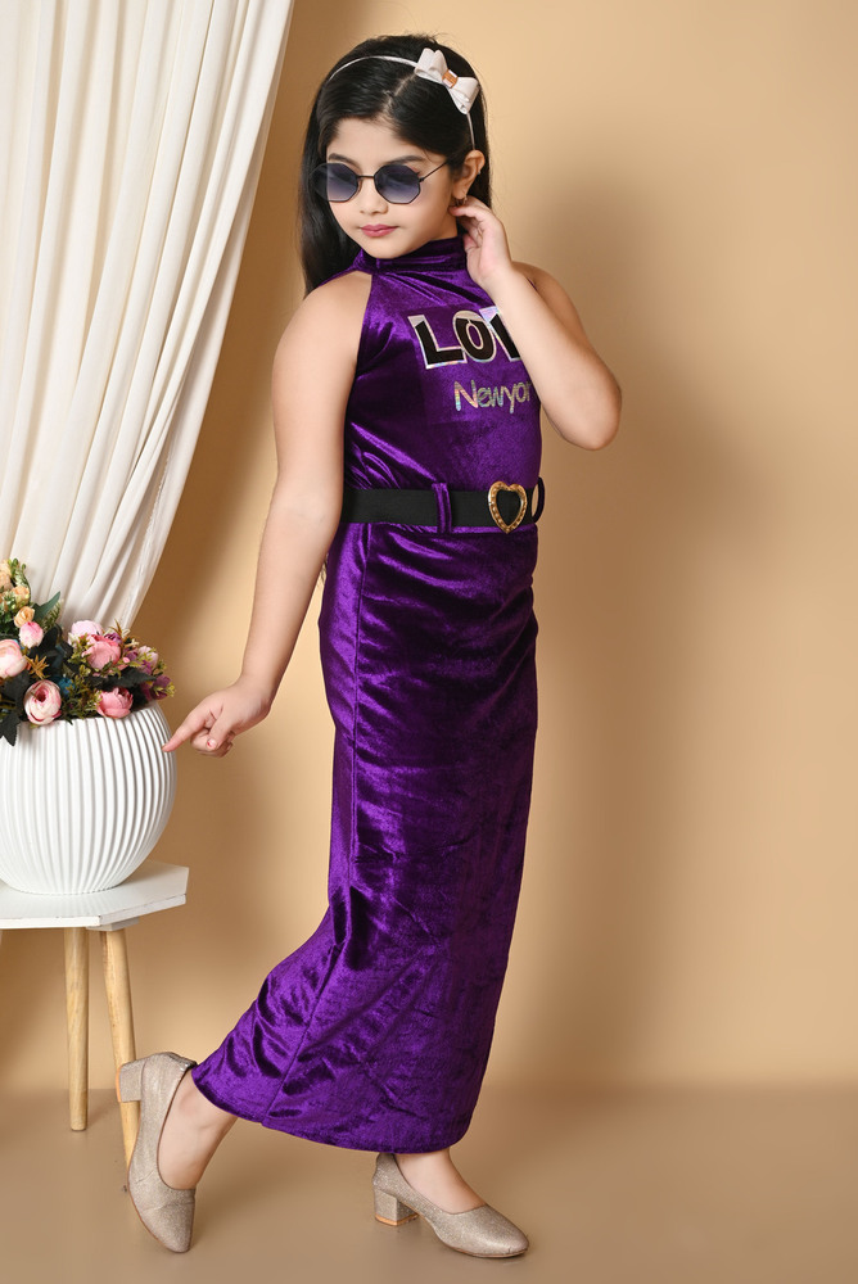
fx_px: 2499
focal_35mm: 70
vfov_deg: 28.8
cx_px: 429
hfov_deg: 19.5
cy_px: 642
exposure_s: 1/160
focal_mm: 70
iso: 250
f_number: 11
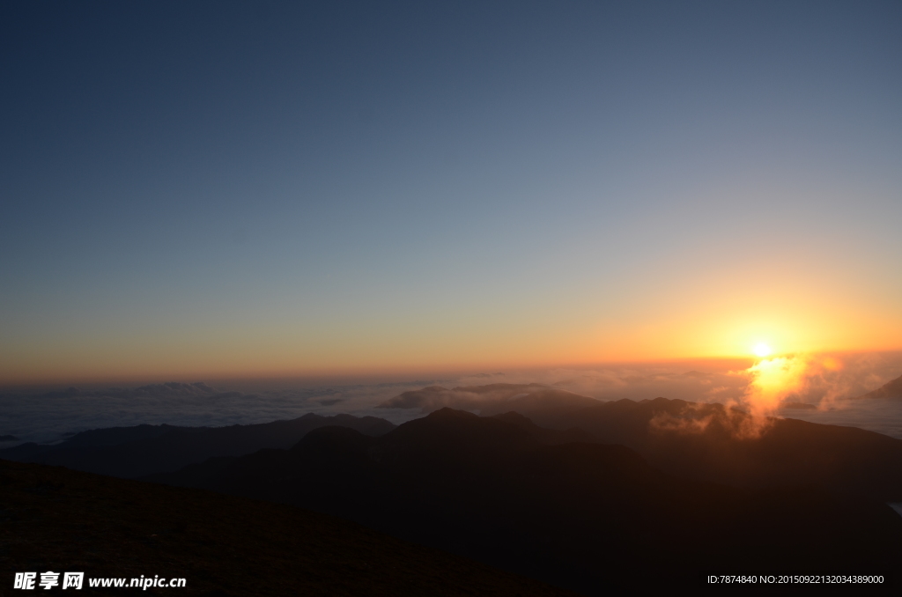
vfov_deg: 47.7
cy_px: 298
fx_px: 675
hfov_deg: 67.5
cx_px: 451
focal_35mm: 27
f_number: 7.1
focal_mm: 18
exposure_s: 1/320
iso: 160
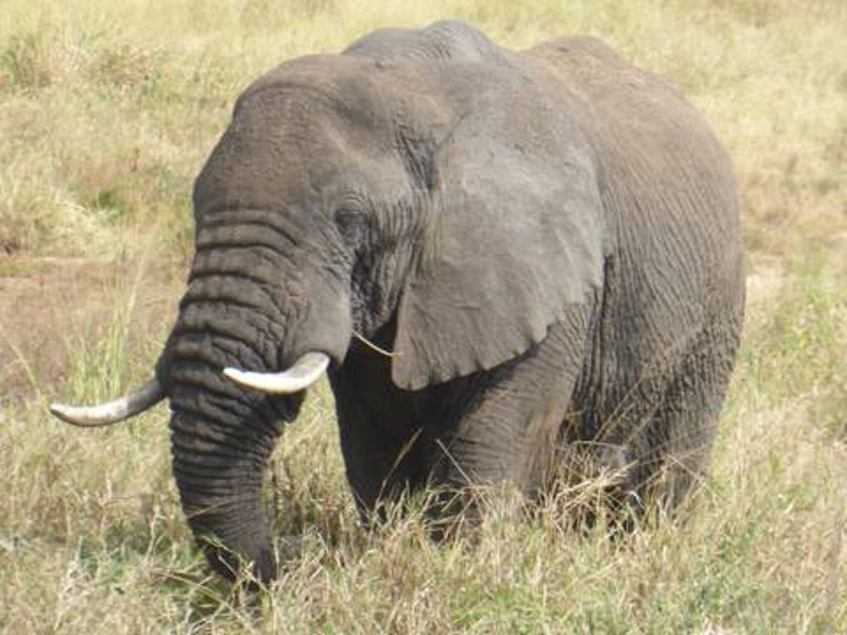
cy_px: 318
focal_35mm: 823
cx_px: 424
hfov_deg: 2.4
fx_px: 20138
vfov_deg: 1.8
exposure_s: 1/125
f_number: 6.4
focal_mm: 129
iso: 100
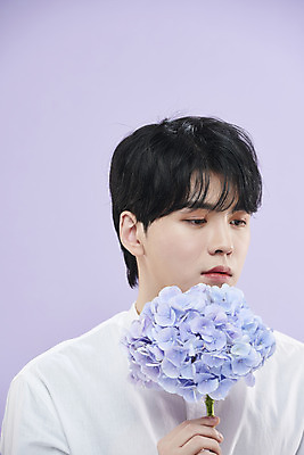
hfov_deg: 6.9
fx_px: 2531
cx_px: 152
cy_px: 228
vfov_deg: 10.3
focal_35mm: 200
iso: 64
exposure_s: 1/125
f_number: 8
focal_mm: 200
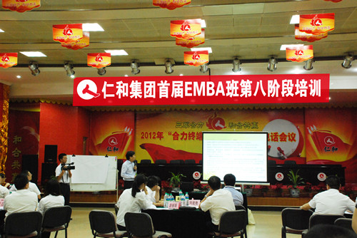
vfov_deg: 28.1
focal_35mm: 48
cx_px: 178
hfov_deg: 41.1
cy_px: 119
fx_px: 476
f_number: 7.1
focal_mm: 32
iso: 1600
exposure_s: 1/25
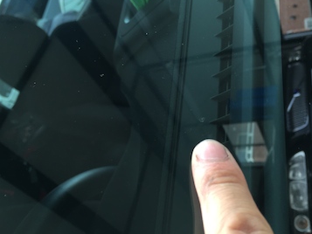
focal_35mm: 39
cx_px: 182
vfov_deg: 36.7
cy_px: 91
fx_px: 352
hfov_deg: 47.7
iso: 40
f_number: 2.2
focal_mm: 4.15
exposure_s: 1/120
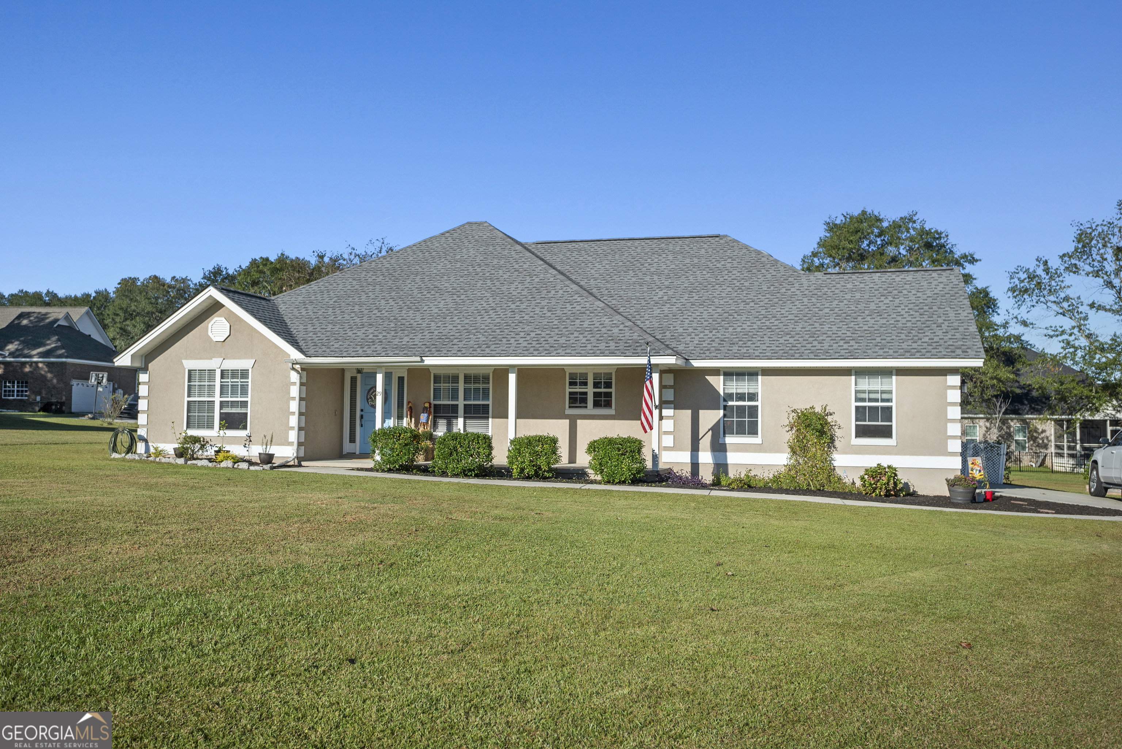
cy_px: 374
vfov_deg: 41.2
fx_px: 998
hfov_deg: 58.7
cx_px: 561
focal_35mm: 32
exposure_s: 1/2000
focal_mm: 32
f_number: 5.6
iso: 400
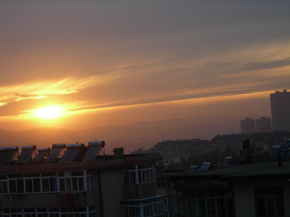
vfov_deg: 14.4
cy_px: 108
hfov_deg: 19.1
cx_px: 145
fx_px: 863
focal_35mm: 103
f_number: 4.9
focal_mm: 17
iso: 50
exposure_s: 1/34
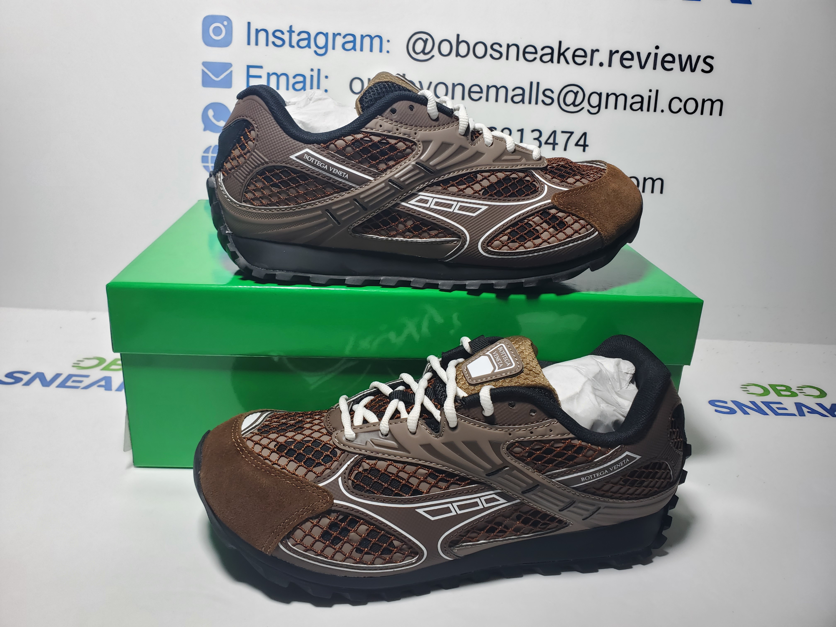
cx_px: 418
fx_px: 628
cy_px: 314
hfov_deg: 67.3
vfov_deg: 53.1
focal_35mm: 26
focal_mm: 4.3
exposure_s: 1/154
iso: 50
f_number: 2.4
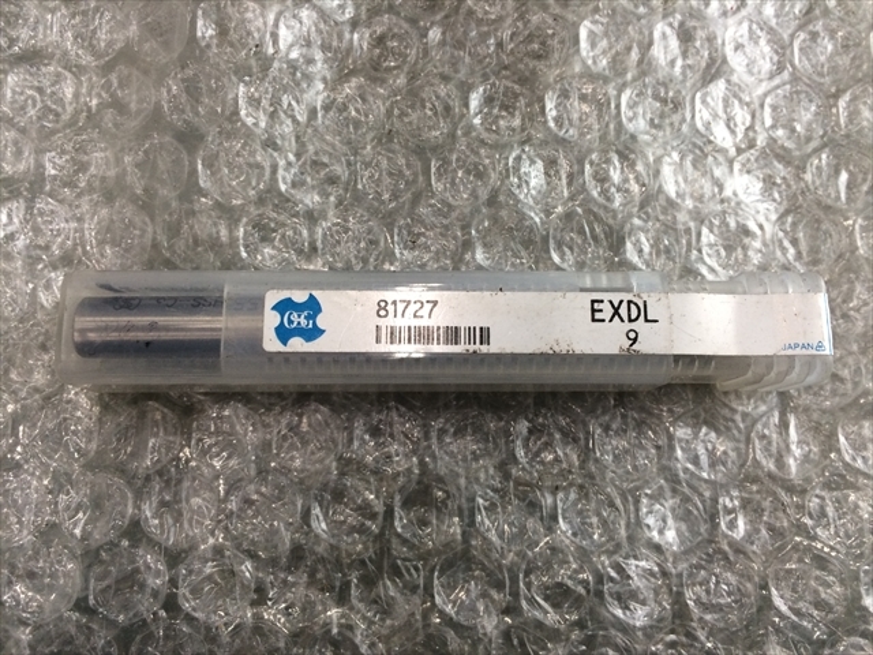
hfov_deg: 61.7
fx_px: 731
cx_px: 436
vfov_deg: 48.2
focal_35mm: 29
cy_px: 328
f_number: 2.2
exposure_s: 1/33
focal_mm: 4.15
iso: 80
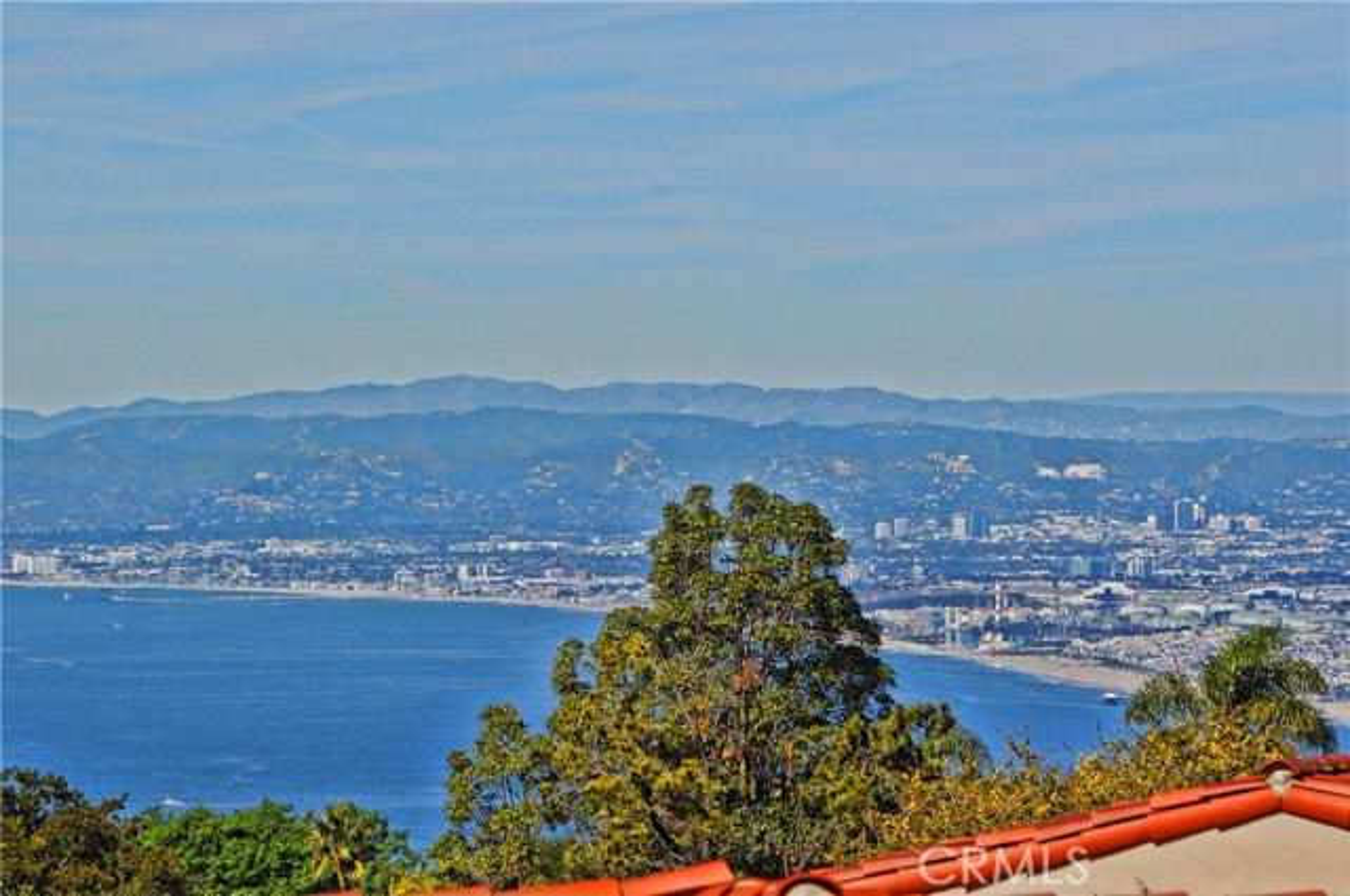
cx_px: 675
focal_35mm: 225
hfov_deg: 9.2
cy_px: 448
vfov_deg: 6.1
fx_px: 8427
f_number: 14
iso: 200
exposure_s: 1/800
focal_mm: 150
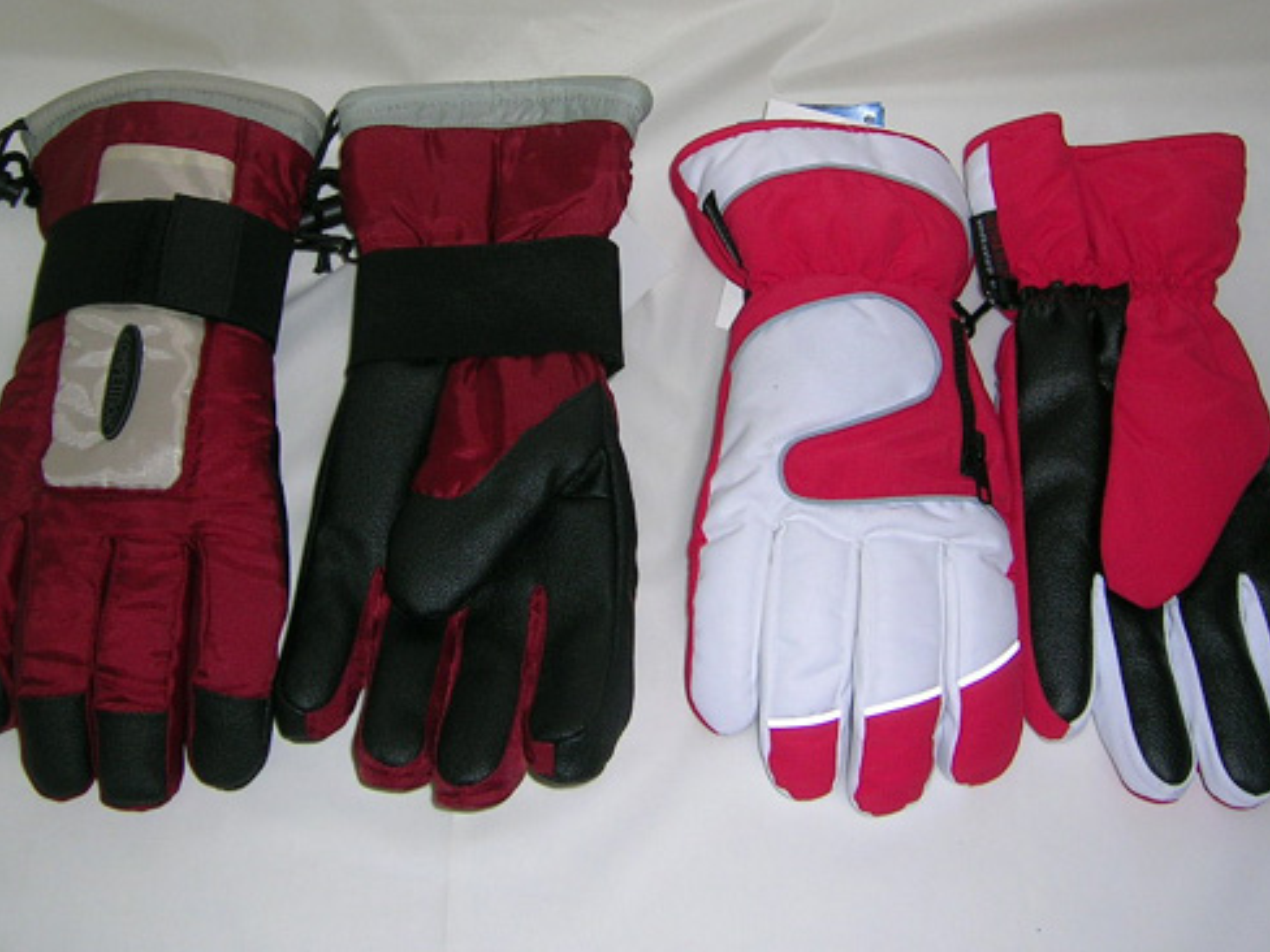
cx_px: 632
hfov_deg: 43.9
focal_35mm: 43
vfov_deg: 33.6
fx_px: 1578
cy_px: 416
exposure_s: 1/60.1
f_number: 2.8
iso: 50
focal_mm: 5.4
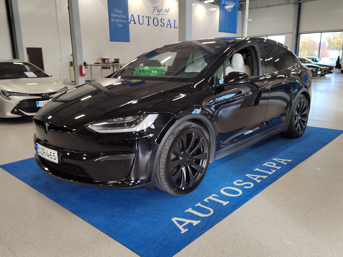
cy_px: 128
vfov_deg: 48.2
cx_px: 172
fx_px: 287
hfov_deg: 61.7
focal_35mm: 29
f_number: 1.9
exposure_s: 1/100
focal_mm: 5.52
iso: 391
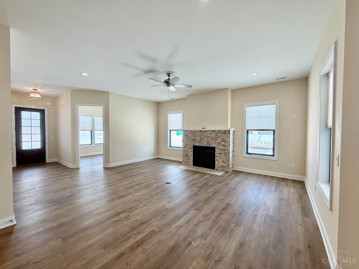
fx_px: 145
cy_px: 134
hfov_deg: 102.1
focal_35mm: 14
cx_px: 180
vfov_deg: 85.7
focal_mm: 2.22
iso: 64
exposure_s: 1/121
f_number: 2.2
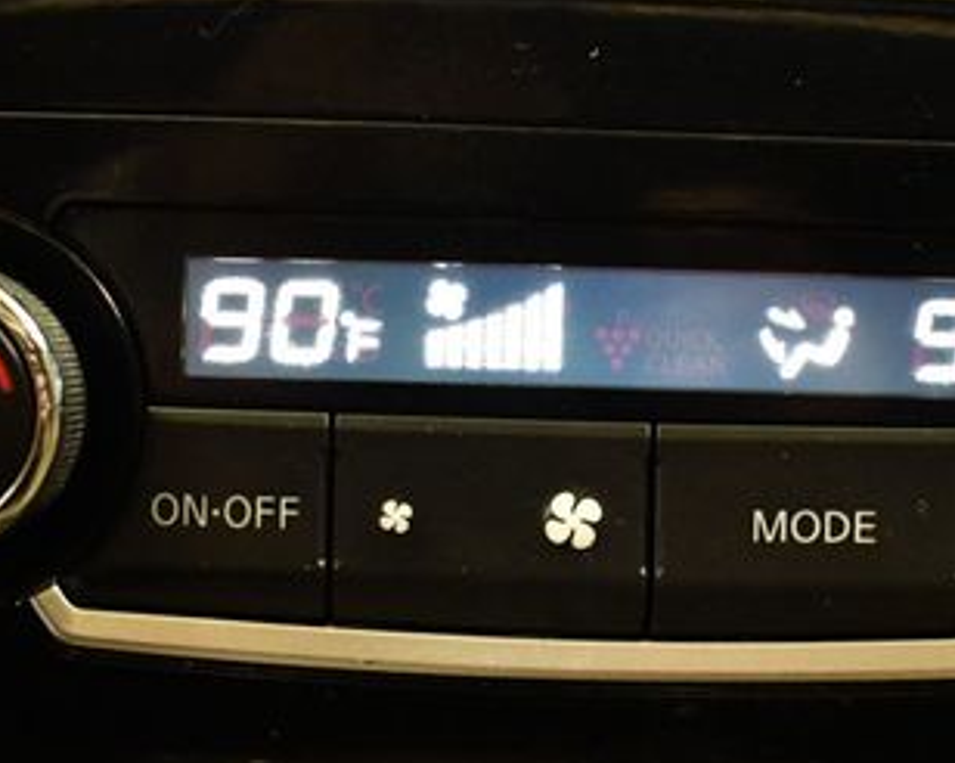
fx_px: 2429
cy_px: 555
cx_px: 561
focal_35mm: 86
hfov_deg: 22.2
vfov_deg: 17.8
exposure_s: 1/60
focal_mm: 22
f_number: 3.8
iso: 3600
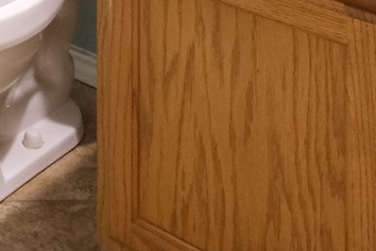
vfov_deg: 10.9
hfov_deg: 20.9
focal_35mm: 92
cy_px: -465
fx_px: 961
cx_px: -54
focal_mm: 10.1
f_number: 18
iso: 1600
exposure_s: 1.6
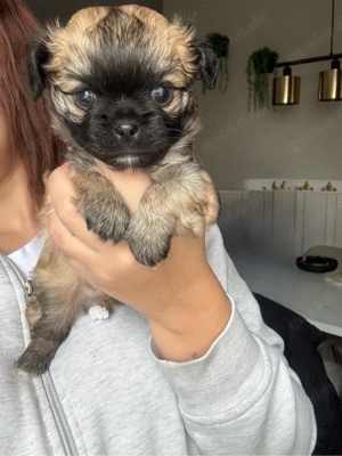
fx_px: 395
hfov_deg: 46.8
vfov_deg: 60.0
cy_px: 228
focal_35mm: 30
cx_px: 171
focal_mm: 2.69
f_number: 1.9
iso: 80
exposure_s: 1/60
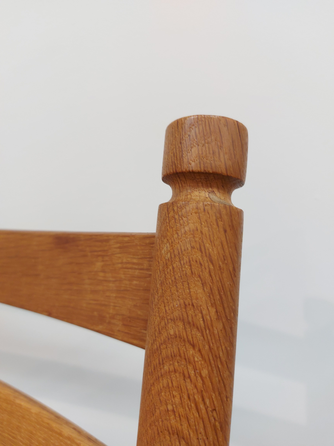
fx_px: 309
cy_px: 223
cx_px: 167
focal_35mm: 24
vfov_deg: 71.6
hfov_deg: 56.8
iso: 200
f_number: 1.8
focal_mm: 5.23
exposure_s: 1/50
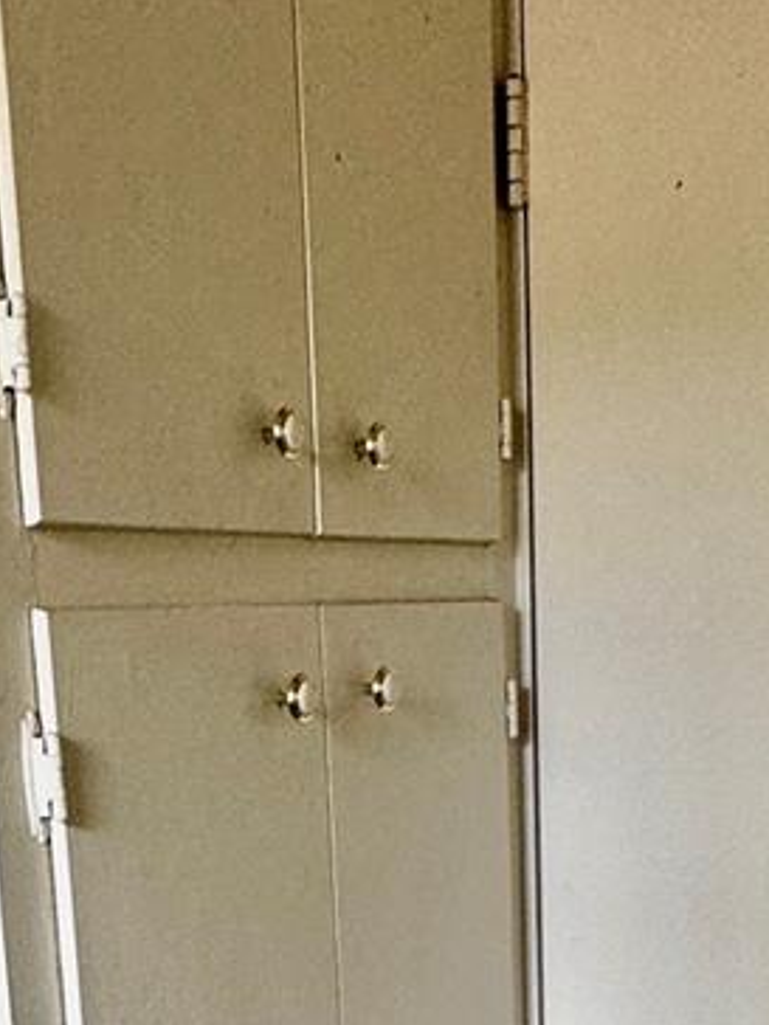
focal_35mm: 59
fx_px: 1748
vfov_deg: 30.4
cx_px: 259
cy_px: 1031
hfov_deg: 24.7
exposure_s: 1/120
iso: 200
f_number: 2.2
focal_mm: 2.22
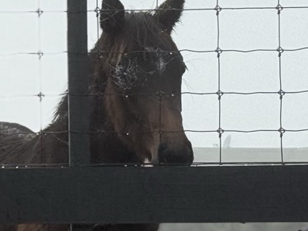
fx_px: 1762
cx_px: -94
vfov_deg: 7.5
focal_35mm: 198
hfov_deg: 9.8
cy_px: 179
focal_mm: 6.76
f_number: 1.78
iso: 64
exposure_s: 1/2273
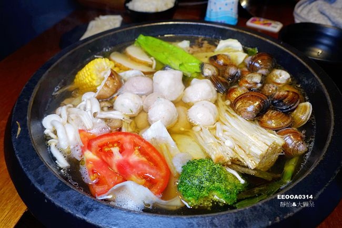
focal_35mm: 24
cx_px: 171
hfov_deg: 73.8
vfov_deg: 53.1
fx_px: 228
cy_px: 114
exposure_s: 1/80
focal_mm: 8.8
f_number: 3.2
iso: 125
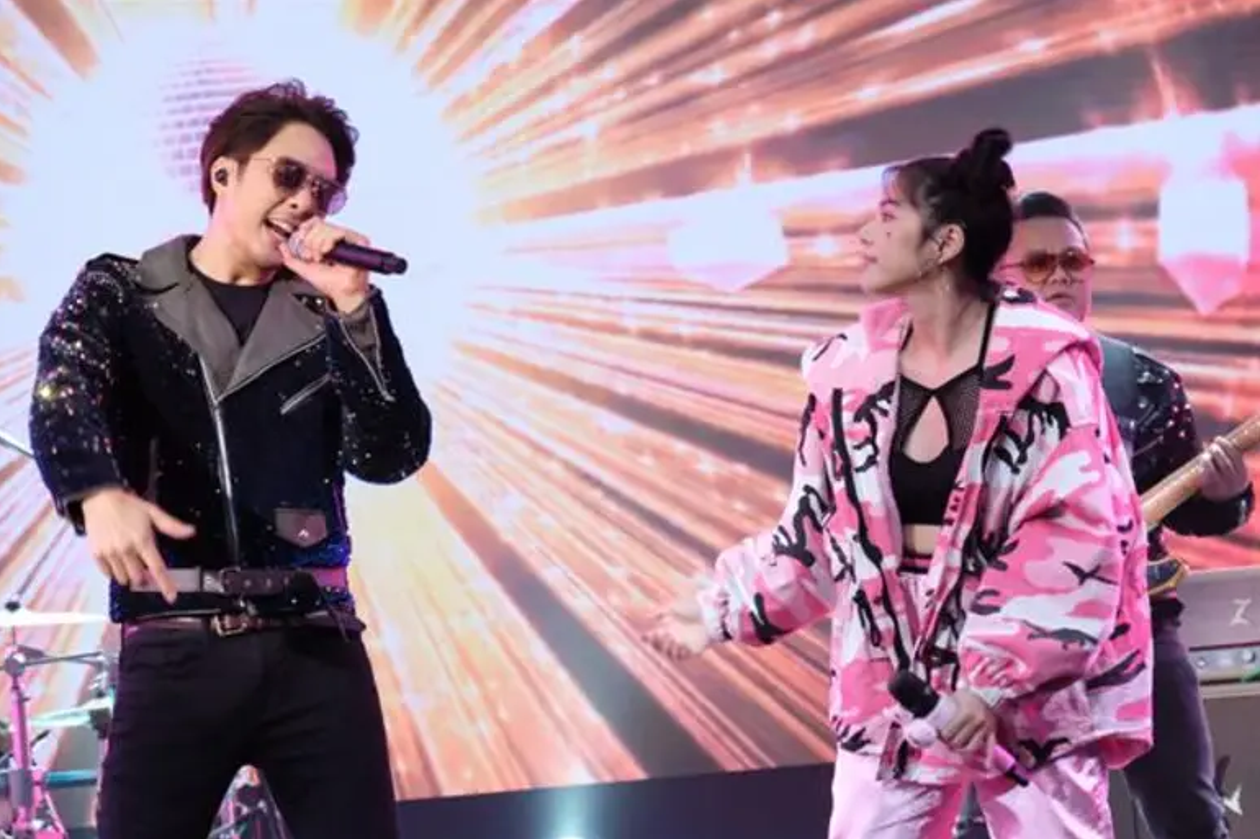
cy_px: 420
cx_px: 623
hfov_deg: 11.1
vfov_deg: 7.4
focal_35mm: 186
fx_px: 6508
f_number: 7.1
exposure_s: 1/250
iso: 12800
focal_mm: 122.6
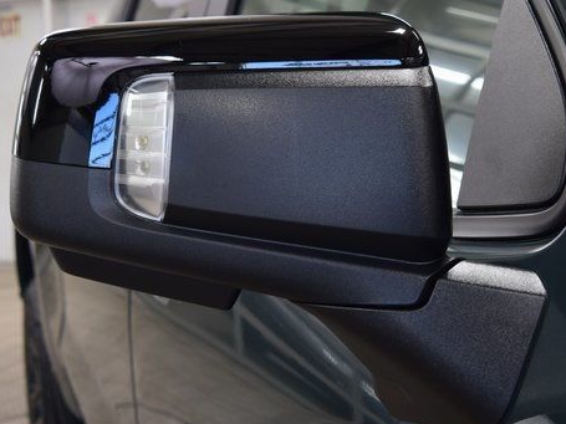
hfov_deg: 29.8
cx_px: 243
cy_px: 183
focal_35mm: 65
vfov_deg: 22.6
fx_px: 1063
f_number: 6.3
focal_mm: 32
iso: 450
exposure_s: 1/15
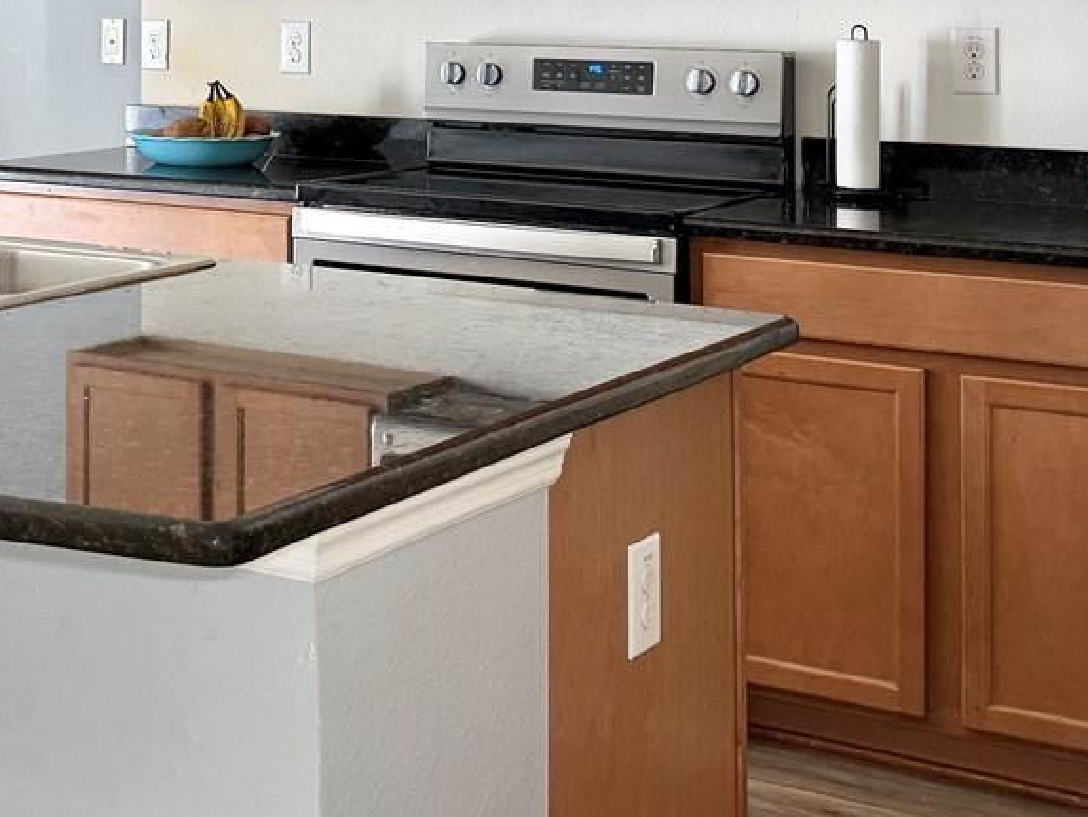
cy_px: -42
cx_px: 51
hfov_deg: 27.6
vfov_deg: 21.0
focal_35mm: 67
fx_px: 2106
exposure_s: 1/107
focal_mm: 6.76
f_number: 1.78
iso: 200
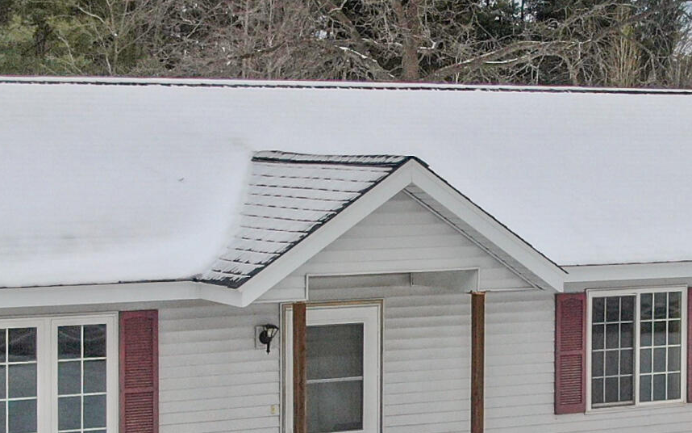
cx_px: 470
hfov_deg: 23.2
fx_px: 1678
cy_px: 413
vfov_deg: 14.5
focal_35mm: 89
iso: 100
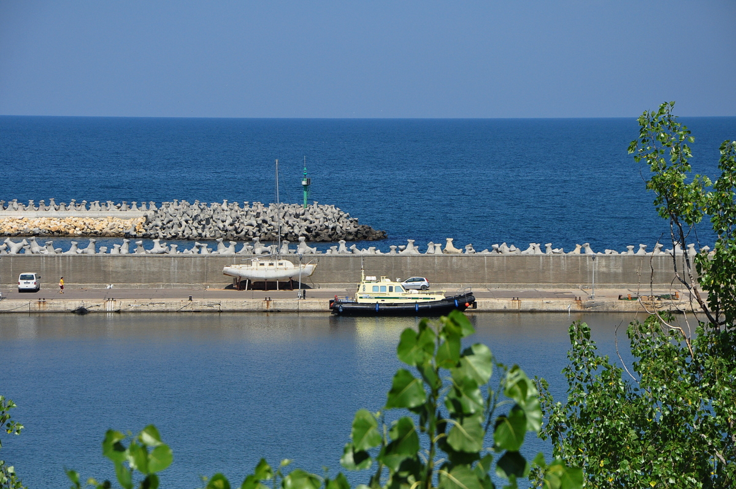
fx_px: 3216
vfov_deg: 8.7
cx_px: 368
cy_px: 244
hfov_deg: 13.1
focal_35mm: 158
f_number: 9
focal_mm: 105
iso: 400
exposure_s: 1/1250
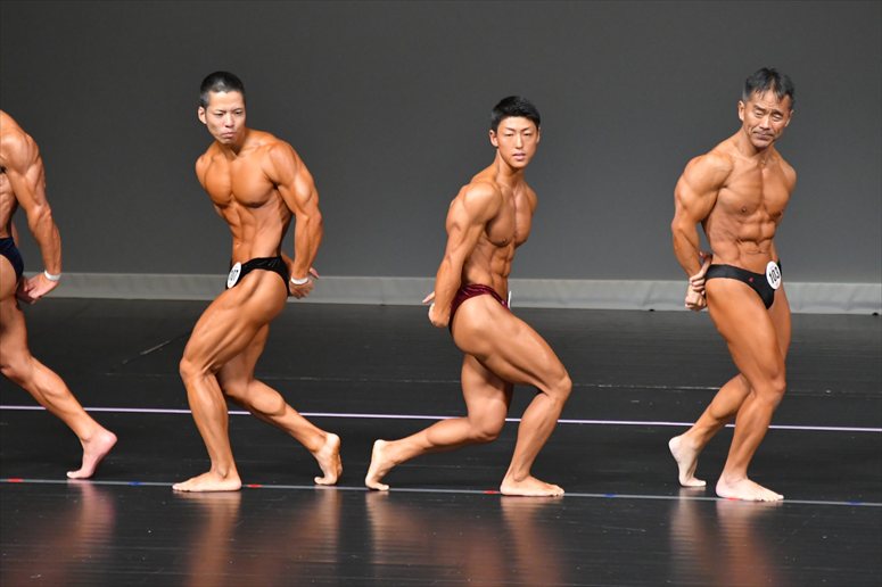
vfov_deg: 4.0
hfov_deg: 6.0
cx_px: 441
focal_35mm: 345
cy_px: 294
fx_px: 8448
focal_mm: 230
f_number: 5.6
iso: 5000
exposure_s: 1/400
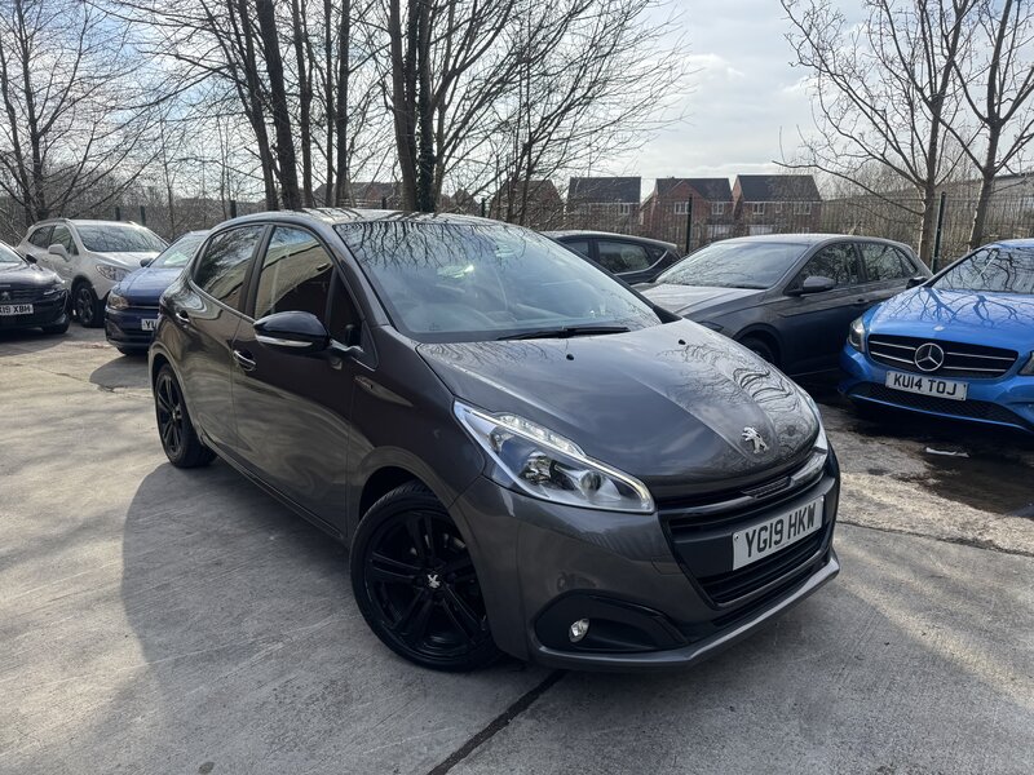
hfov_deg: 71.6
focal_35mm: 24
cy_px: 388
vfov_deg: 56.8
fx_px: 717
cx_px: 517
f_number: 1.78
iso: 80
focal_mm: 6.76
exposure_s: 1/2506
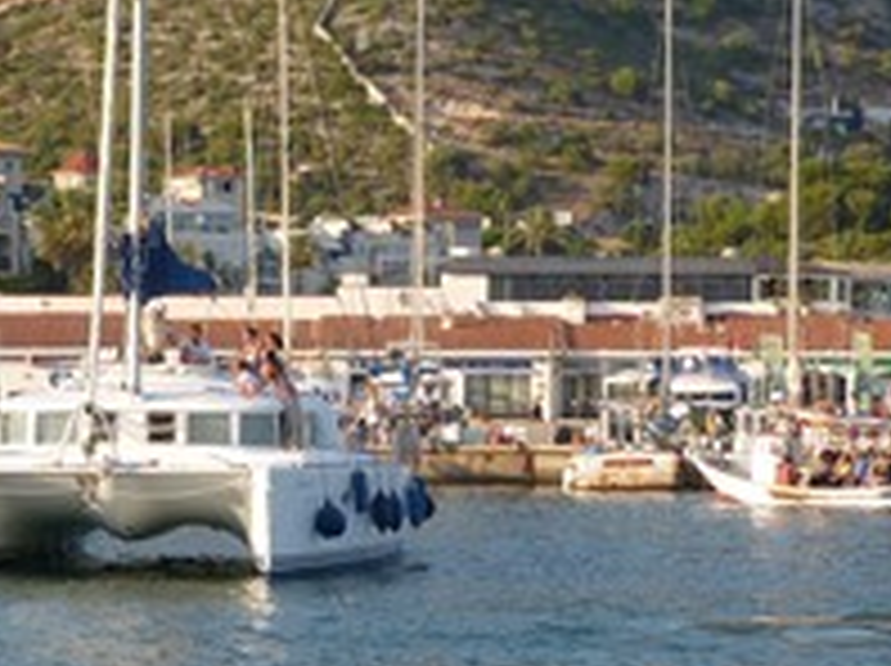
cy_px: 482
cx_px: 284
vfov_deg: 7.6
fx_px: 4987
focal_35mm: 194
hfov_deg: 10.2
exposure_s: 1/500
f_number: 3.2
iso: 100
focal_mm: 10.8
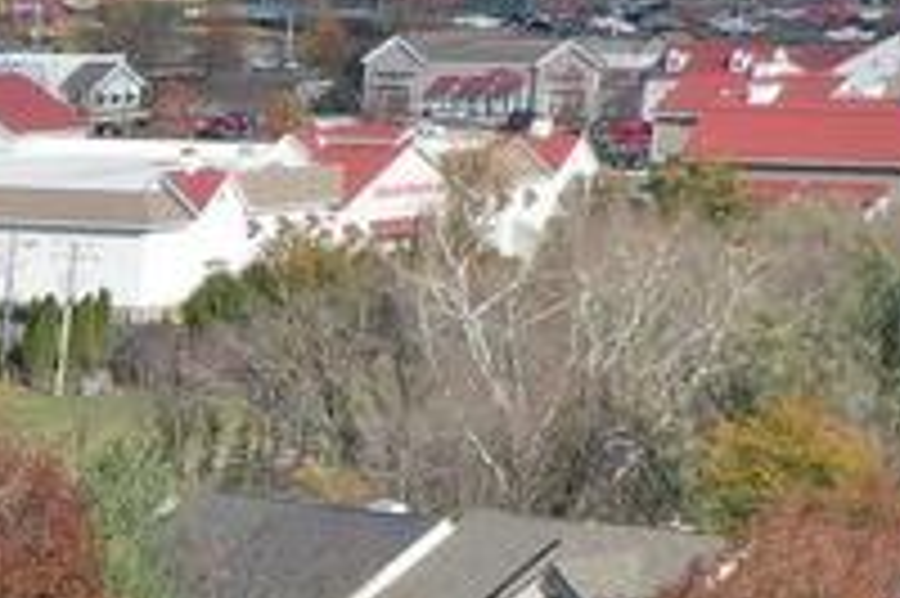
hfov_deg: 8.1
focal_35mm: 202
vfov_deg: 6.5
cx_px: -2128
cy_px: 1331
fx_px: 5046
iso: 100
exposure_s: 1/400
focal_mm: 10.26
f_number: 5.6
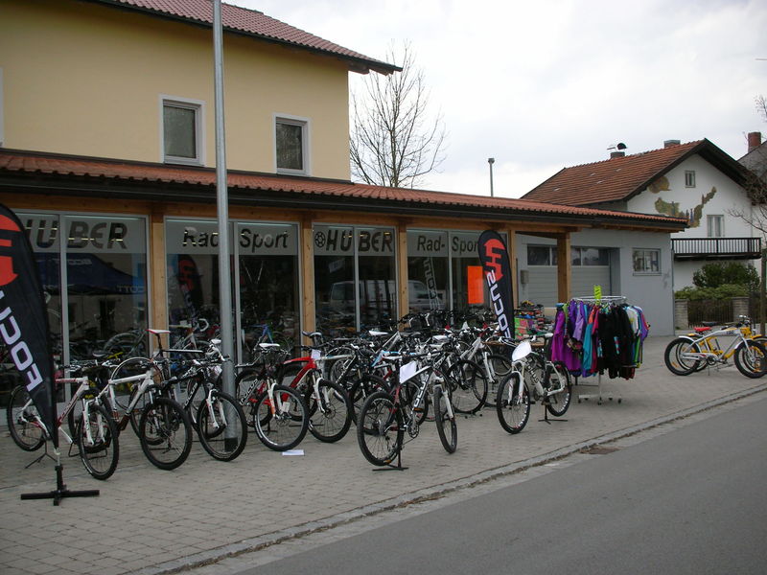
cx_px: 384
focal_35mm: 46
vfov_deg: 31.5
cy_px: 288
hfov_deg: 41.2
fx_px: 1019
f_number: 3.5
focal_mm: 7.7
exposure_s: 1/309
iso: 50
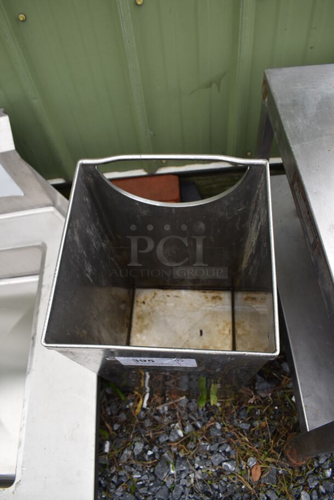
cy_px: 250
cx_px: 167
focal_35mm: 27
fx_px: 375
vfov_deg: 67.3
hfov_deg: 48.0
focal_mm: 18
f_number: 6.3
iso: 200
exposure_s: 1/200
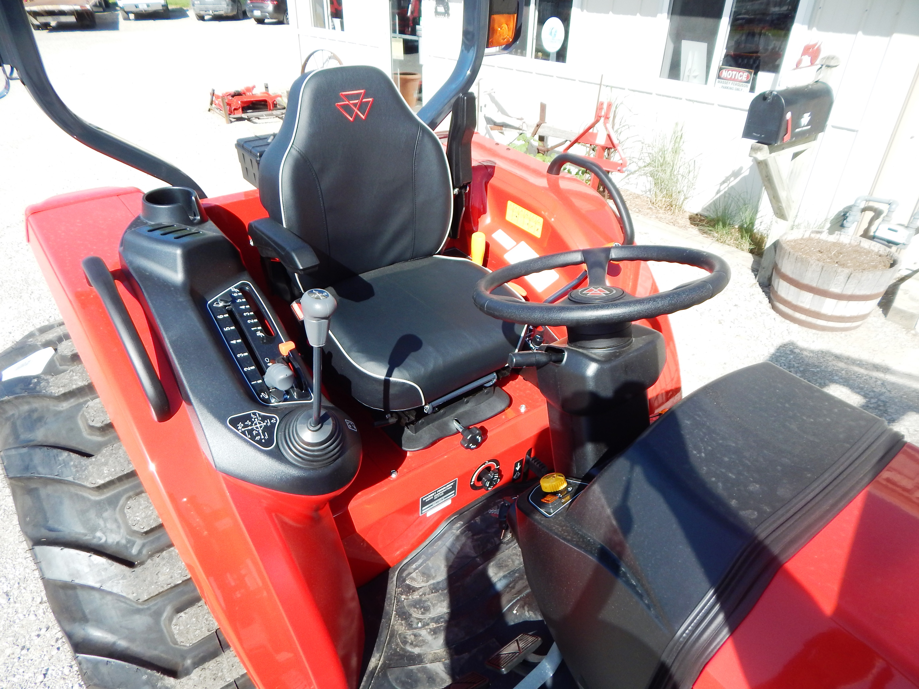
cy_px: 344
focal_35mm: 22
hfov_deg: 76.4
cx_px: 460
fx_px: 584
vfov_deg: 61.1
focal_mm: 4
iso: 125
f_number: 3
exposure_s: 1/800
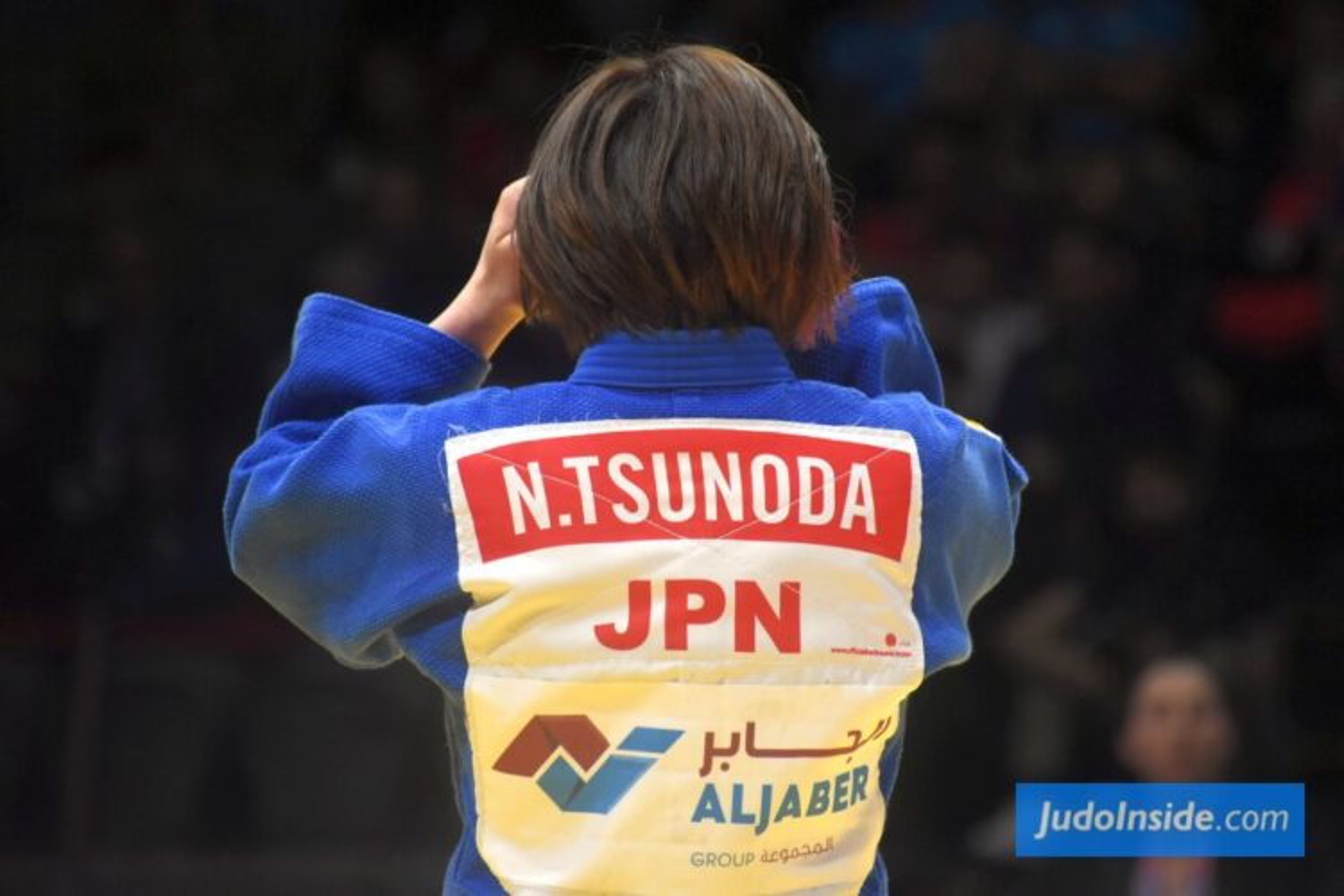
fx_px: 16799
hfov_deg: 4.6
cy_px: 448
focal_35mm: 450
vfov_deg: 3.1
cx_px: 672
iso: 1600
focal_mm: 300
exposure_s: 1/500
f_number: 6.3
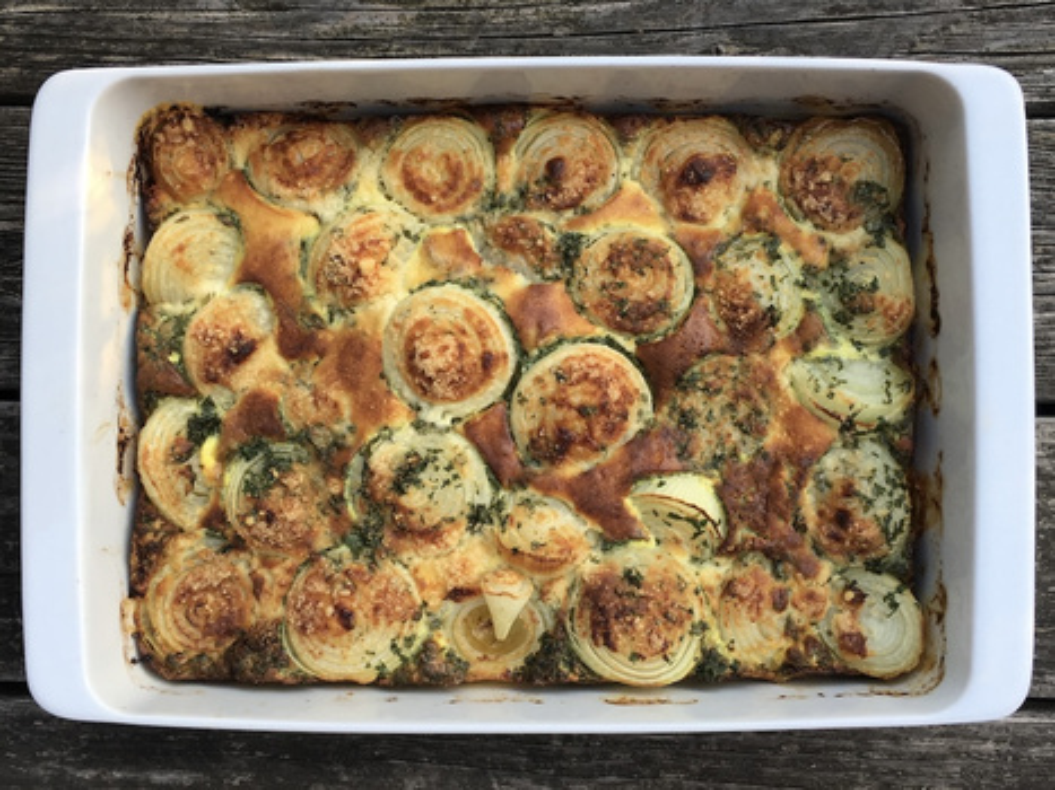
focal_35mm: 34
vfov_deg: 41.8
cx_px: 528
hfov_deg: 54.0
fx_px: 1036
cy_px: 395
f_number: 2.2
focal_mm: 4.15
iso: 25
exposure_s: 1/100
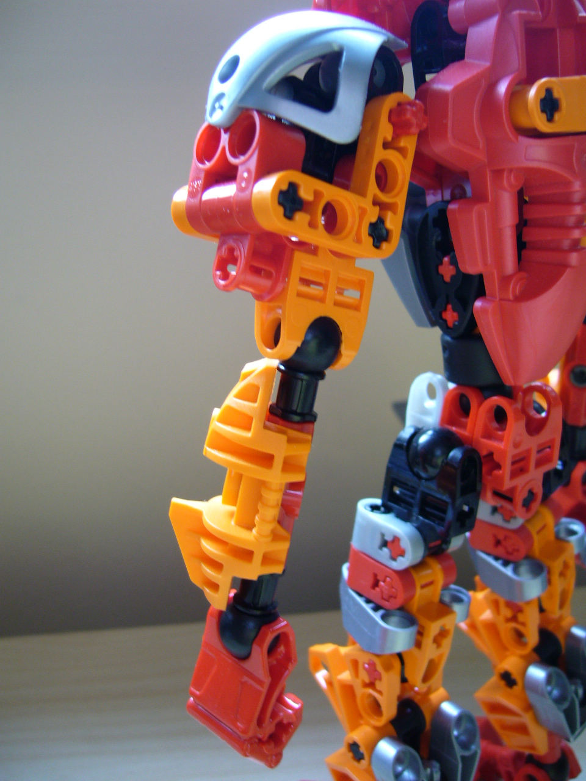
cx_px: 293
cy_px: 390
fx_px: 790
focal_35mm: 35
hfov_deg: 40.7
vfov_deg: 52.6
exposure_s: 1/25
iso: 100
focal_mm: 5.8
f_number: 2.8
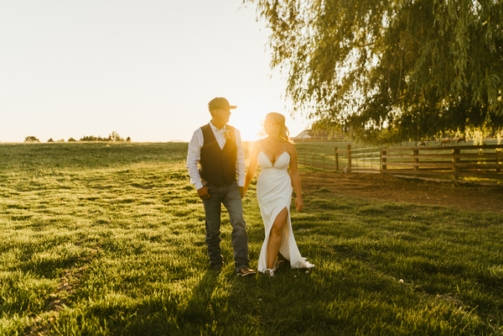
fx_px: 489
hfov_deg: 54.4
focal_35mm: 35
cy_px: 168
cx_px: 252
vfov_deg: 37.9
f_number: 2
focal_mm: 35
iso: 160
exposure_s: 1/3200
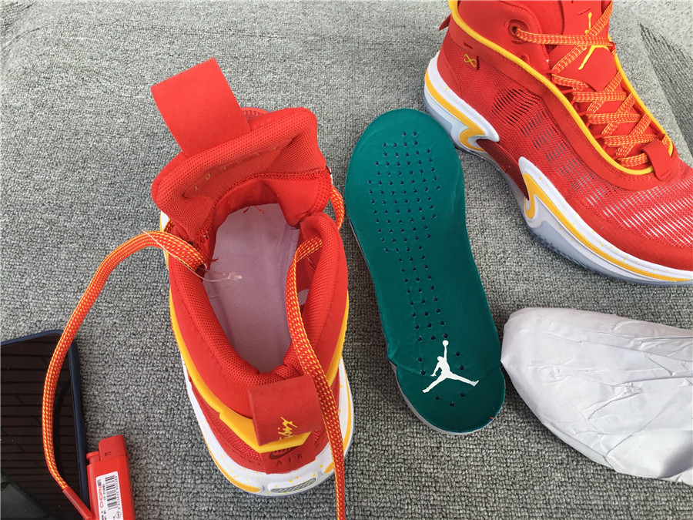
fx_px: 621
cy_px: 260
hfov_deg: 58.4
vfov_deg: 45.4
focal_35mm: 31
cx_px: 346
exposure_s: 1/306
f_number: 2.4
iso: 25
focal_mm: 3.3
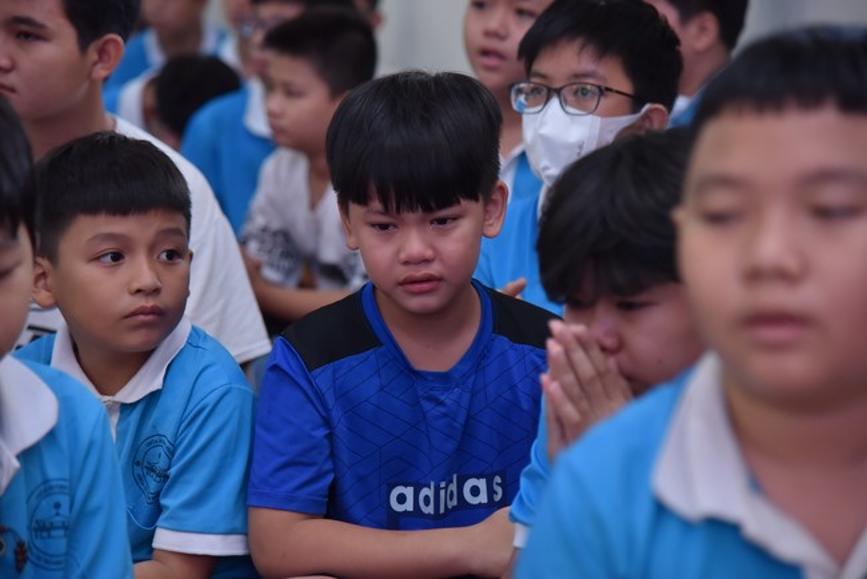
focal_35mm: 120
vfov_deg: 11.4
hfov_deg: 17.1
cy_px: 290
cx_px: 434
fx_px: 2891
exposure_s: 1/125
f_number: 4
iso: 1600
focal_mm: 120
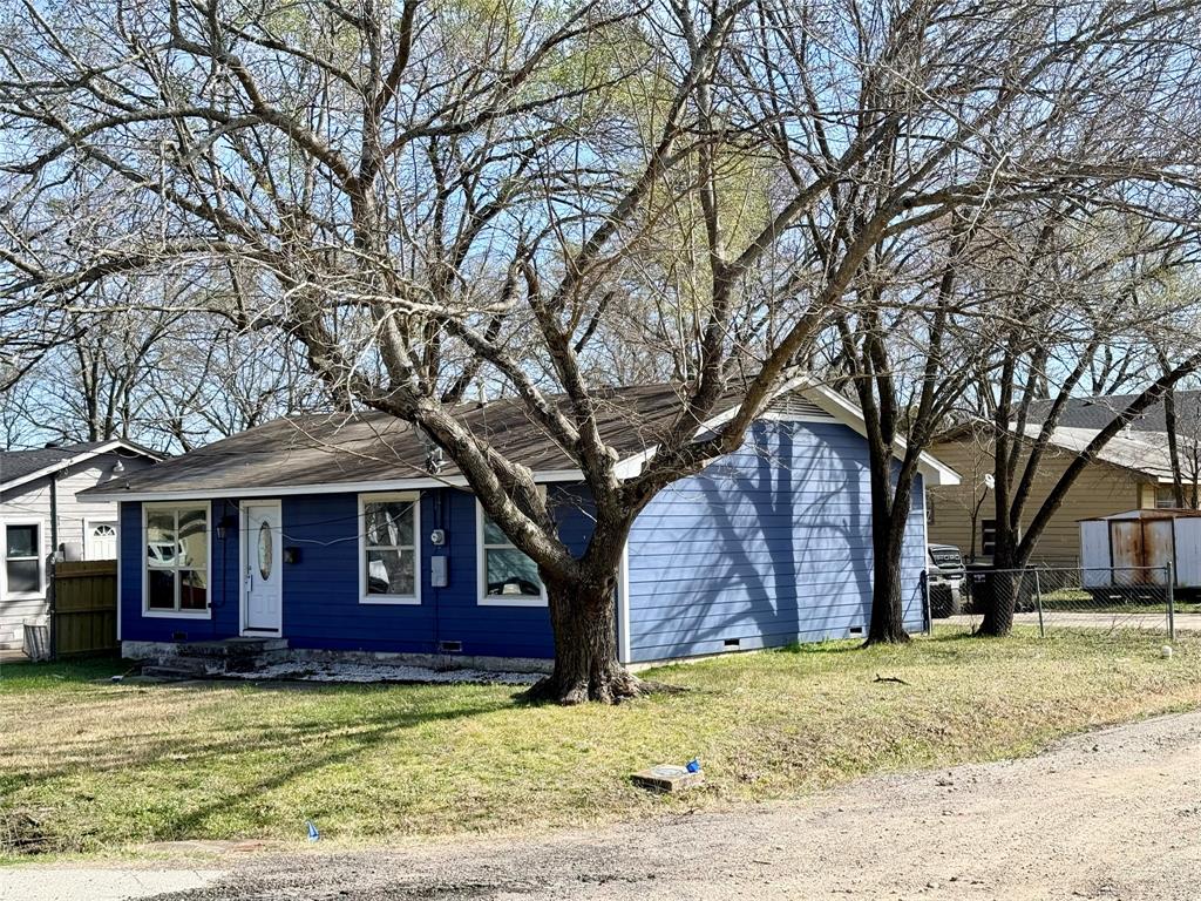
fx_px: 1665
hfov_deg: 39.7
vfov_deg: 30.3
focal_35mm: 48
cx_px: 600
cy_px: 450
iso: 64
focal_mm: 6.76
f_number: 1.78
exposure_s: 1/2273
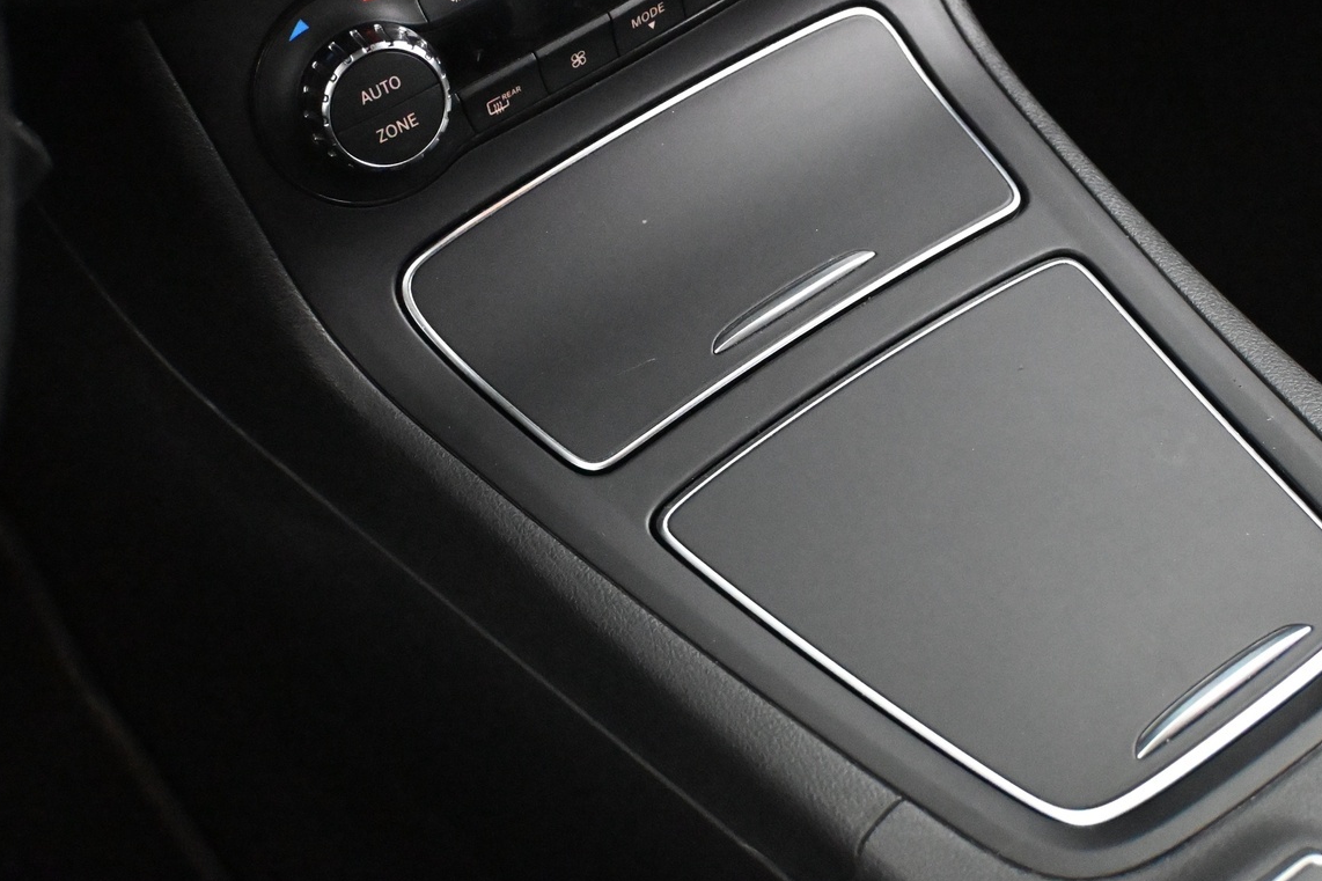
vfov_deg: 22.0
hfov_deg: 32.4
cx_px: 786
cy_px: 325
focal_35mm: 62
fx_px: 2266
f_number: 4.8
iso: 12800
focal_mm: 29
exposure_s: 1/30
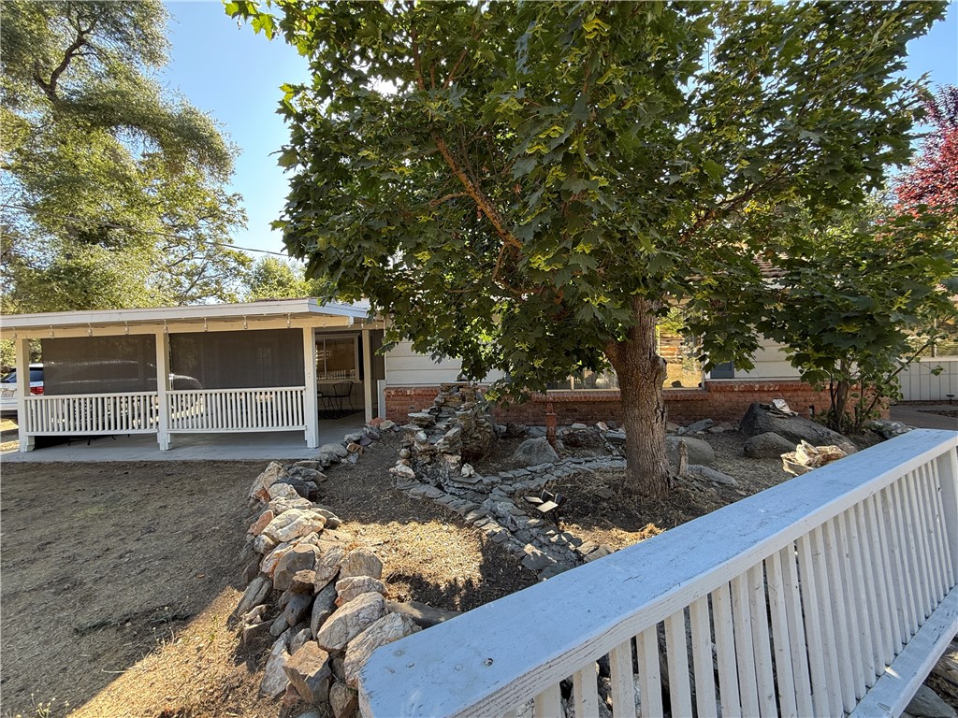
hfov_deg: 102.1
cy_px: 359
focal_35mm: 14
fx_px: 387
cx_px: 479
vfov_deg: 85.7
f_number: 2.2
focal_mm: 2.22
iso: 64
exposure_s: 1/125
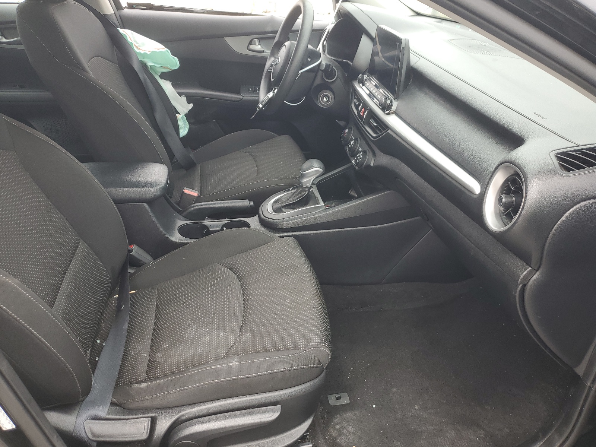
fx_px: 448
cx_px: 298
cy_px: 224
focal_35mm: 26
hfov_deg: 67.3
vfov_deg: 53.1
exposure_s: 1/233
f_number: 1.5
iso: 50
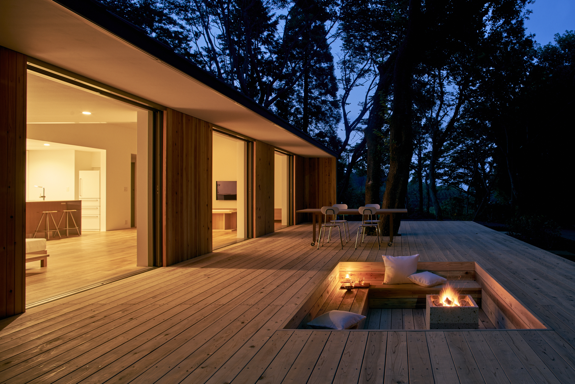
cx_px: 288
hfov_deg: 73.7
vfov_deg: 53.1
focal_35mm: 24
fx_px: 383
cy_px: 192
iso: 100
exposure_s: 25
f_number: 11
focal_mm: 24
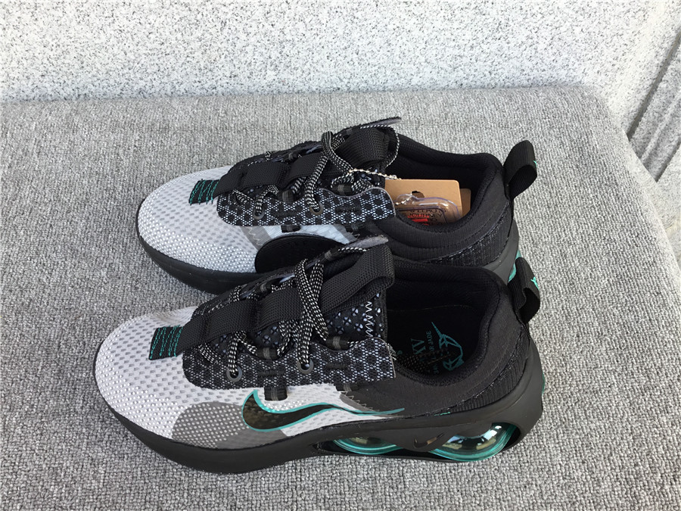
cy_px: 256
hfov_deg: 58.4
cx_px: 340
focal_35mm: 31
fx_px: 610
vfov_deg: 45.4
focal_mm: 3.3
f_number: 2.4
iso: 32
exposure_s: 1/100
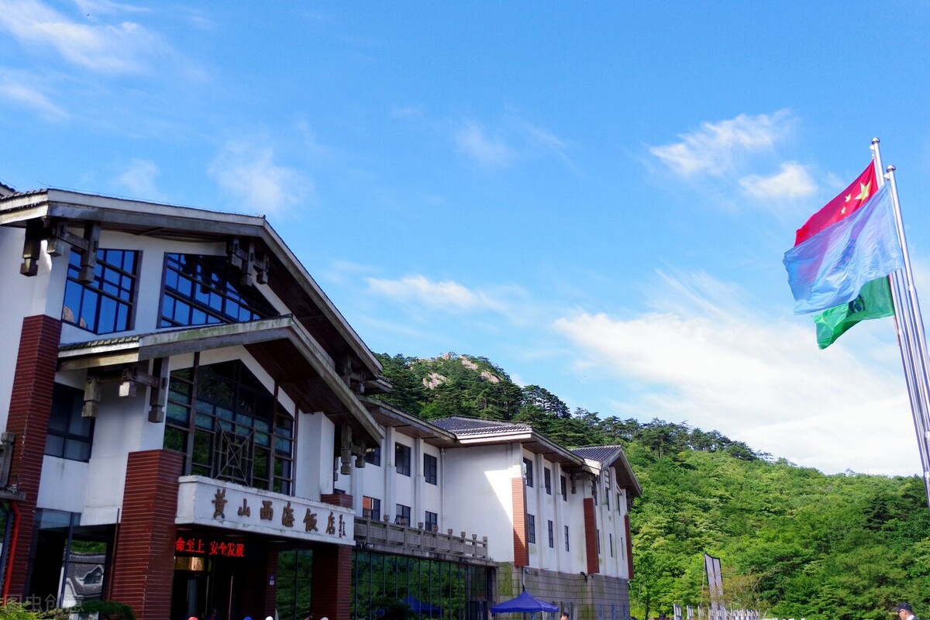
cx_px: 465
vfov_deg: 42.3
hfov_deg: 60.3
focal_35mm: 31
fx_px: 801
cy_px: 310
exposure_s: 1/4000
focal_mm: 21.25
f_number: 4
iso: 800
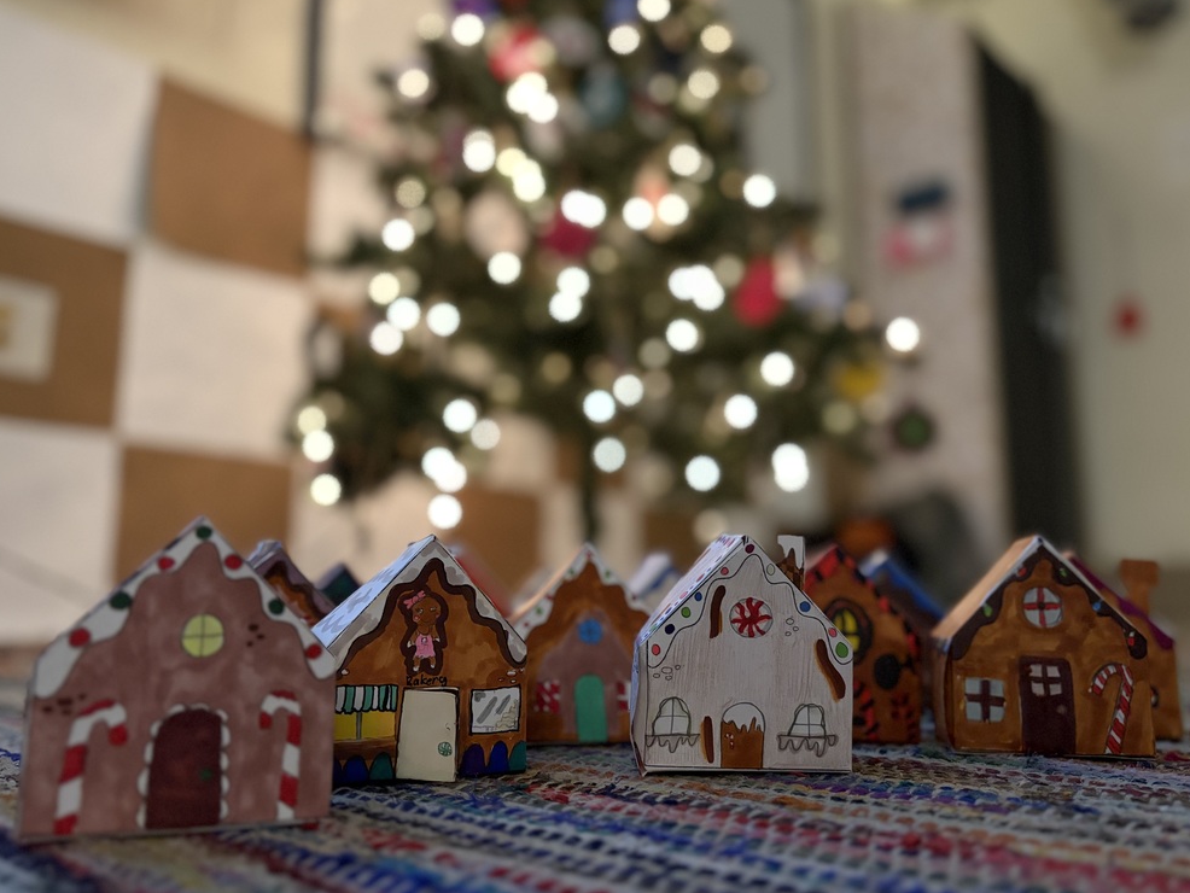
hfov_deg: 65.3
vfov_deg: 51.4
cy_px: 433
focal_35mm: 27
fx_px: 928
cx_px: 609
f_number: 1.6
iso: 640
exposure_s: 1/40
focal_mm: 5.96
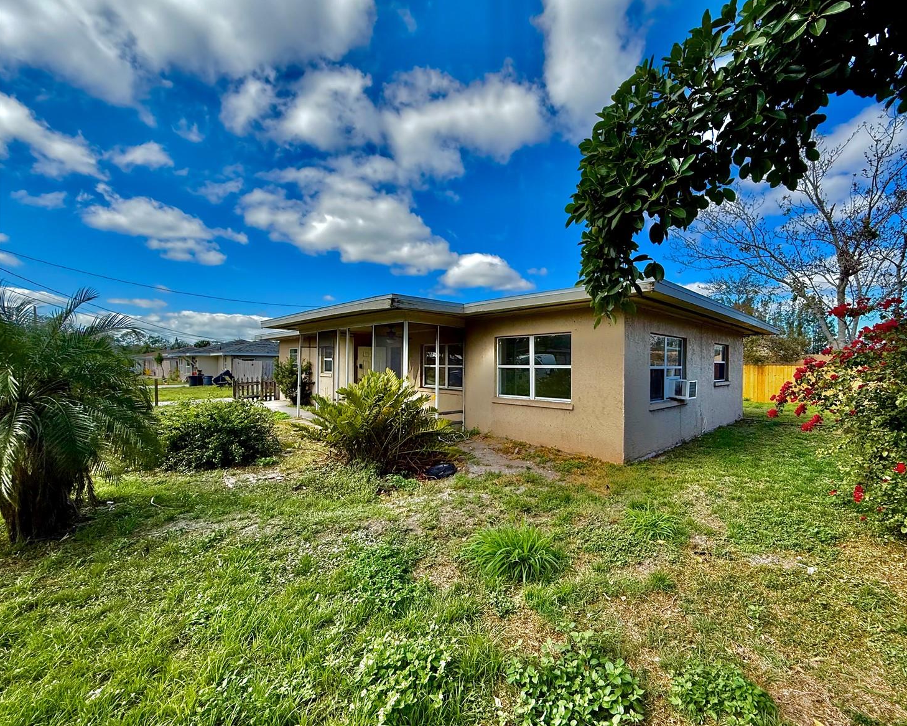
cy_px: 362
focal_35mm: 15
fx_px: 403
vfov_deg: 84.0
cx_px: 495
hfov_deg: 96.5
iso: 50
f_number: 2.2
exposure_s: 1/1235
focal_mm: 2.22
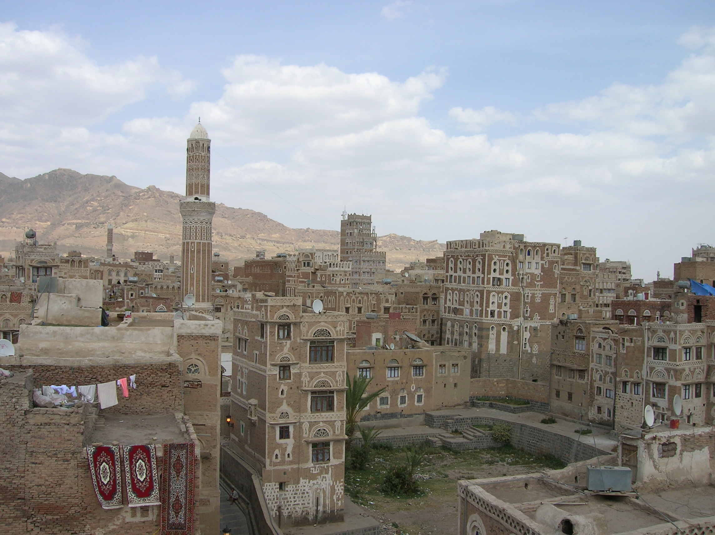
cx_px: 358
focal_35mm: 34
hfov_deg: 54.0
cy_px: 268
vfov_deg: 41.7
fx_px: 702
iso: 50
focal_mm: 5.7
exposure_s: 1/424
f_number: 4.9
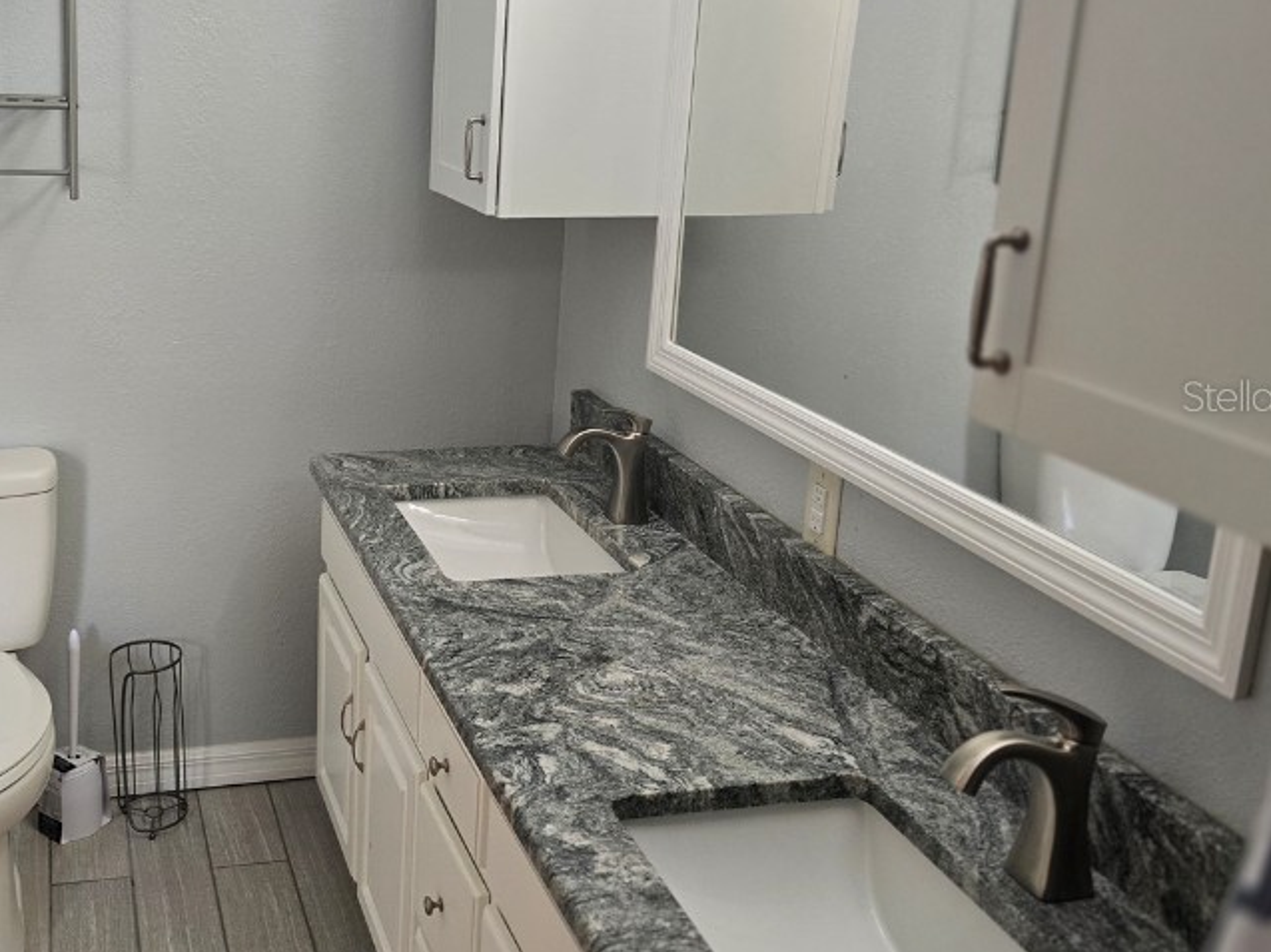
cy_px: 395
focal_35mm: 37
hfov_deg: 48.6
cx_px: 349
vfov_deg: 38.5
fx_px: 1358
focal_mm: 6.3
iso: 200
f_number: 1.7
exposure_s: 1/90
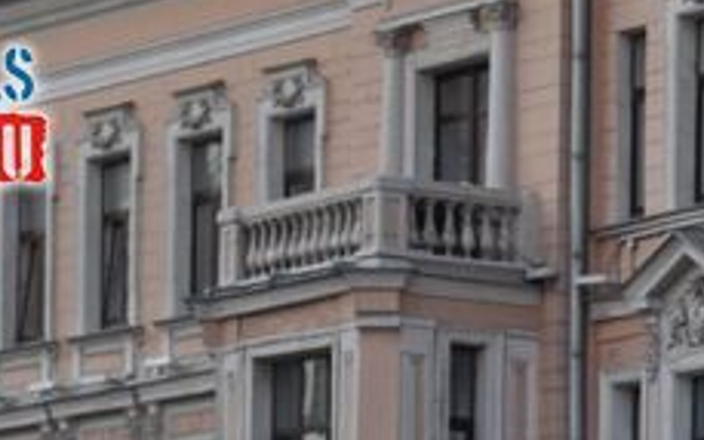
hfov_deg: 4.8
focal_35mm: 427
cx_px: 1457
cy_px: 1268
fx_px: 8191
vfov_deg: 3.0
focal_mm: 50
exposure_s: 1/250
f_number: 2.8
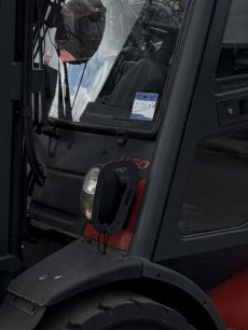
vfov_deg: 18.0
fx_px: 1021
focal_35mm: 107
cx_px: 185
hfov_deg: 13.8
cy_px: 28
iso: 80
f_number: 1.78
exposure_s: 1/4405
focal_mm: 6.76
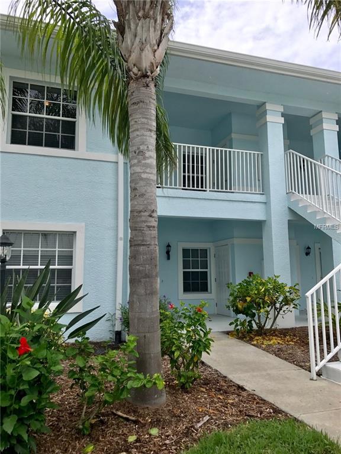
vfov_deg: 63.4
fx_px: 368
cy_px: 227
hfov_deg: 49.7
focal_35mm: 28
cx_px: 170
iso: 20
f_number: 1.8
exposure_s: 1/1041
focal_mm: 3.99
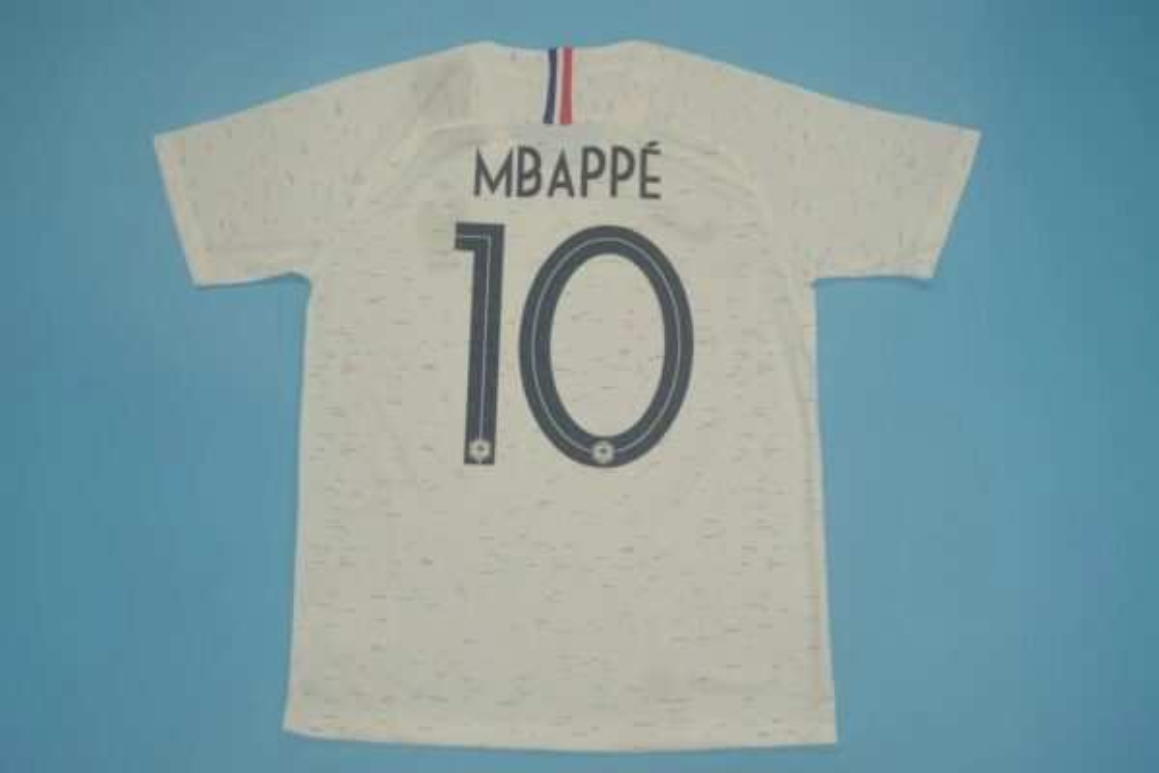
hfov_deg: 57.2
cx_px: 580
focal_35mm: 33
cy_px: 386
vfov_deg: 40.0
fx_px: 1062
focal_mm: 22
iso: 200
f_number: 4.5
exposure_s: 1/200
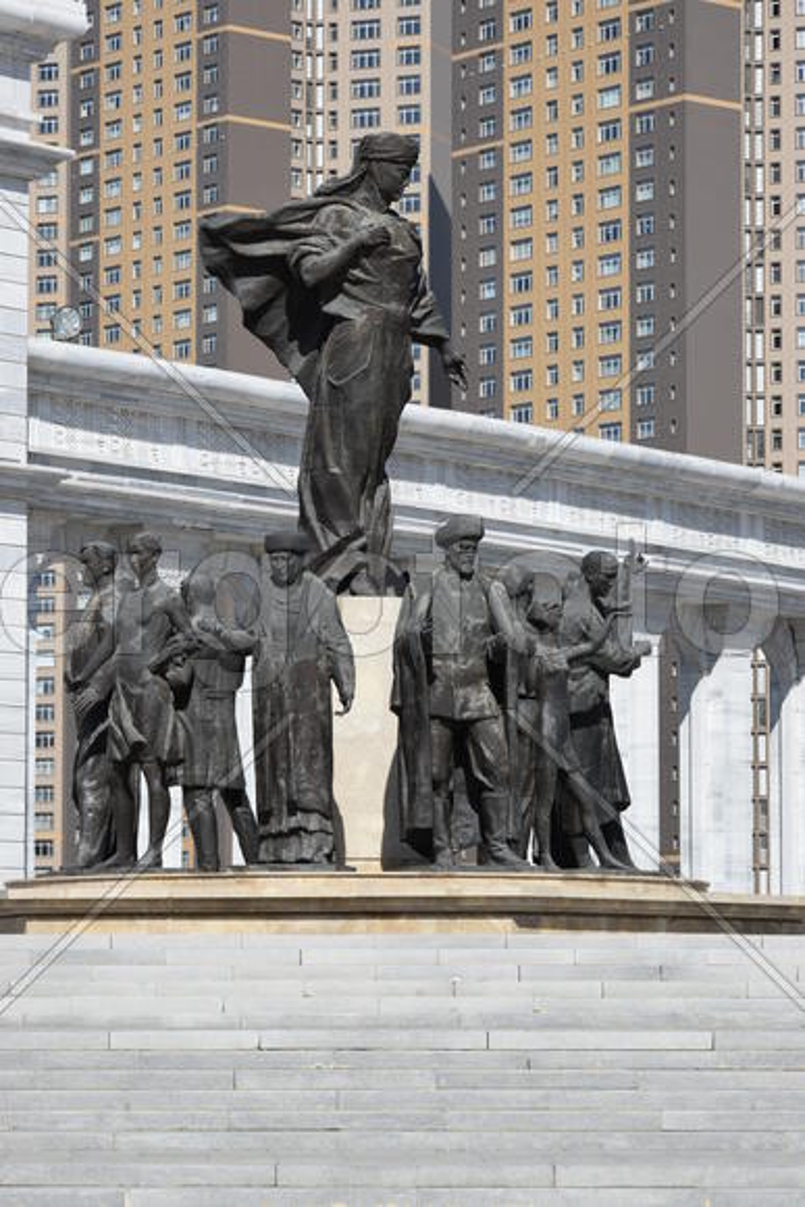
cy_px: 604
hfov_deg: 10.8
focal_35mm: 128
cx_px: 402
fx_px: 4274
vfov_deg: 16.1
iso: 200
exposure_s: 1/400
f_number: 10
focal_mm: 85
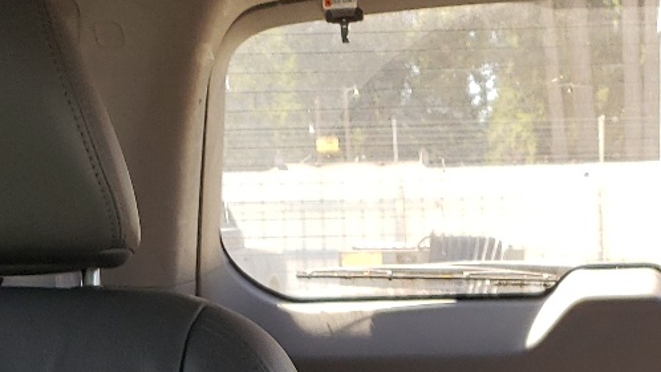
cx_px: 557
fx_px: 1595
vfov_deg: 12.4
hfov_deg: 23.0
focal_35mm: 91
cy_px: 626
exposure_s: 1/120
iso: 90
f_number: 1.5
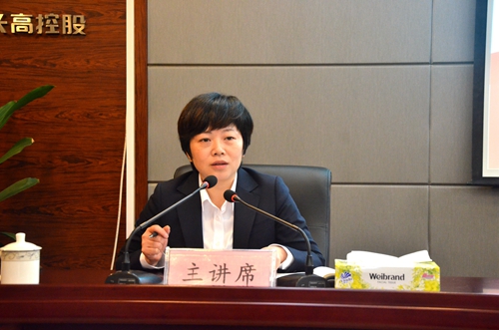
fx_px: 1079
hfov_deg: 26.0
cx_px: 250
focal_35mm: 78
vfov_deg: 17.4
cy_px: 165
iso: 2000
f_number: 5.6
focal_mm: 52
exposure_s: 1/60
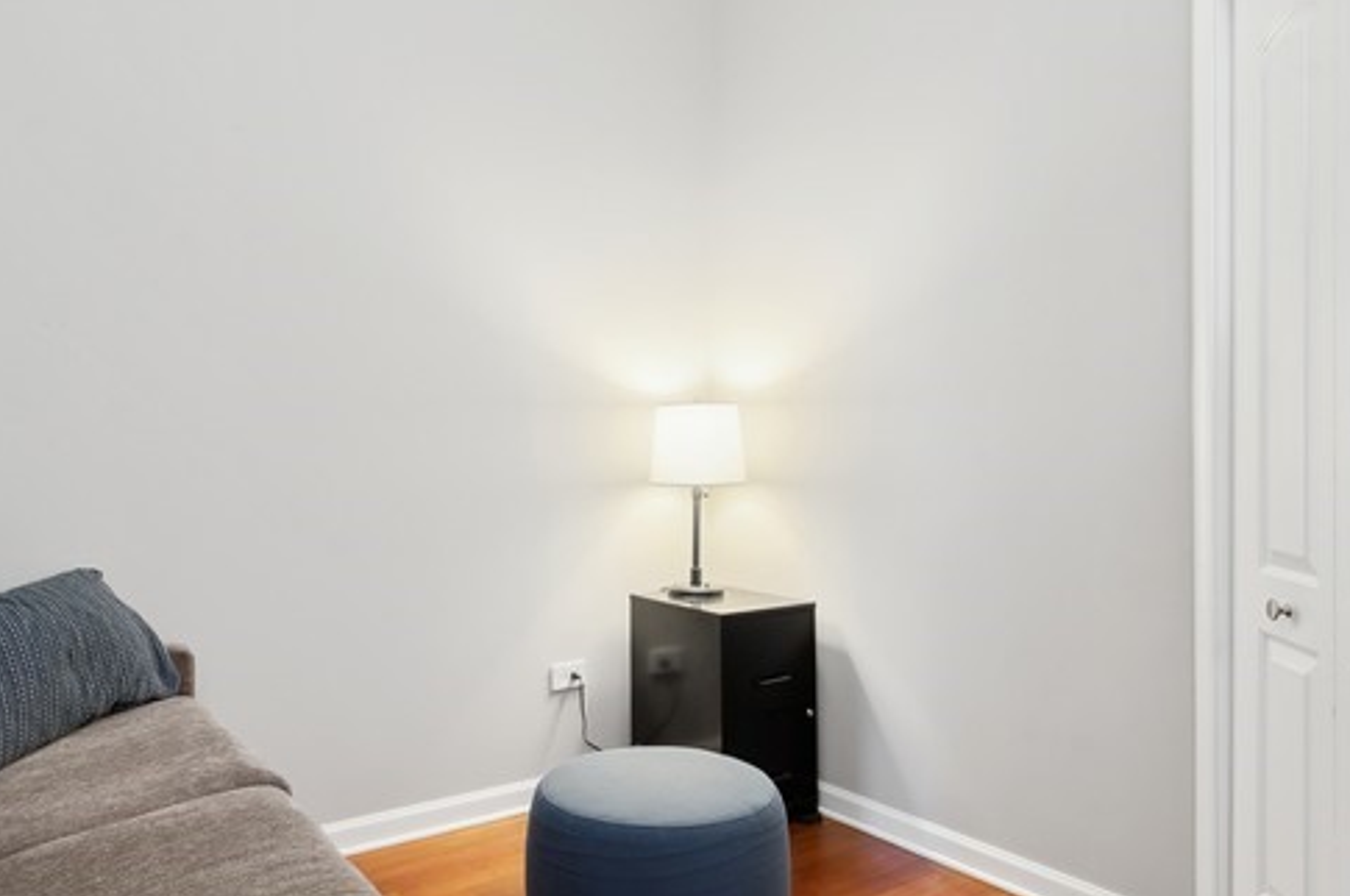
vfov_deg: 49.4
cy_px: 442
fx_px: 974
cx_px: 610
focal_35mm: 26
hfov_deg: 69.3
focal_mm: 14
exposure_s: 1/4
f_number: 8
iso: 400
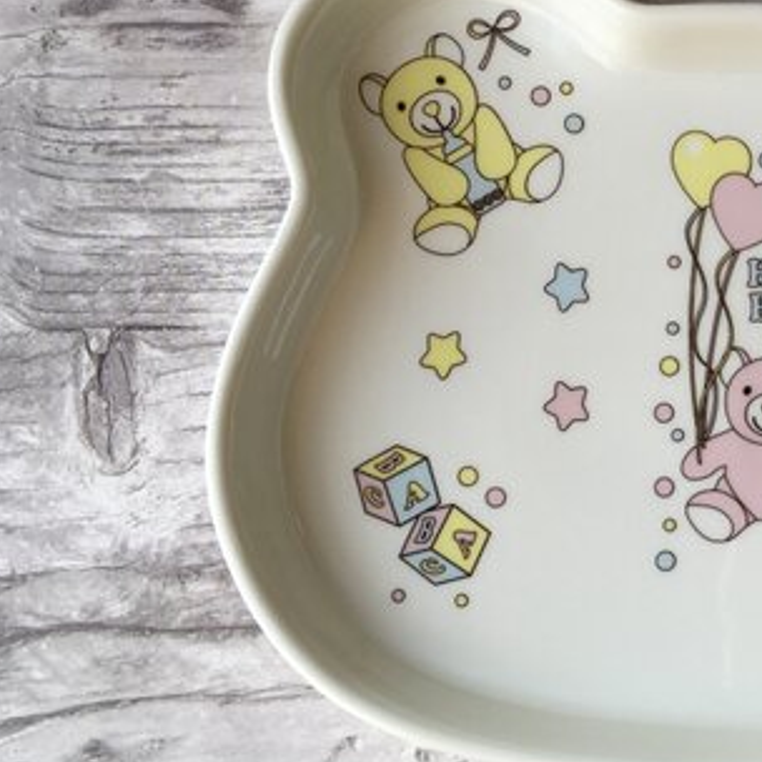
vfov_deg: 31.6
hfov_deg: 29.5
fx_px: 1345
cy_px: 351
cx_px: 762
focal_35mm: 54
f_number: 2.2
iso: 25
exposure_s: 1/120
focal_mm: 4.15
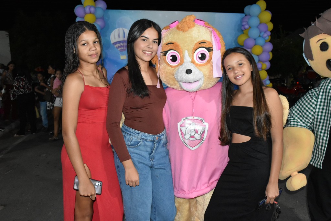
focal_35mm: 34
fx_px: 317
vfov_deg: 38.4
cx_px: 166
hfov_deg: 55.1
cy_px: 110
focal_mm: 23
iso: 3200
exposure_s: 1/100
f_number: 4.5
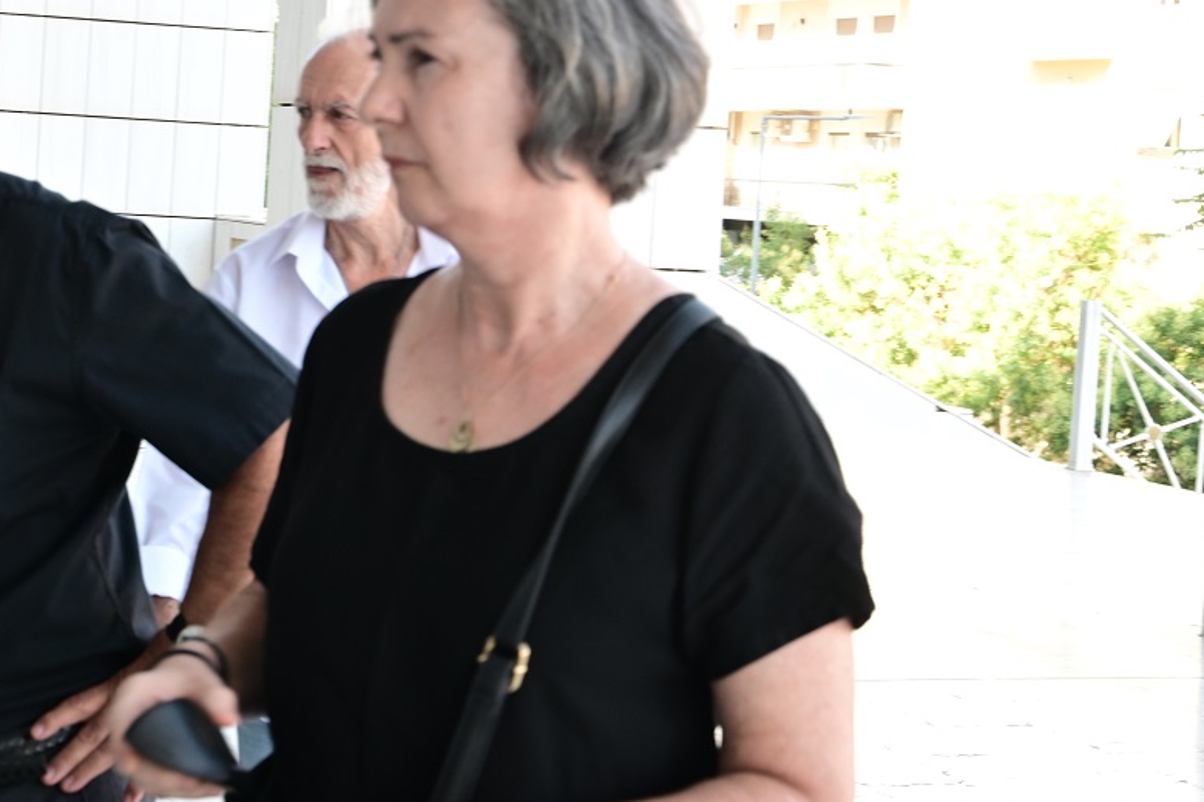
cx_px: 28
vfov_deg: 17.0
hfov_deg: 24.3
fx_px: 2675
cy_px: 251
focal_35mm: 80
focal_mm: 39
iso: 400
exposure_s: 1/80
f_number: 6.3
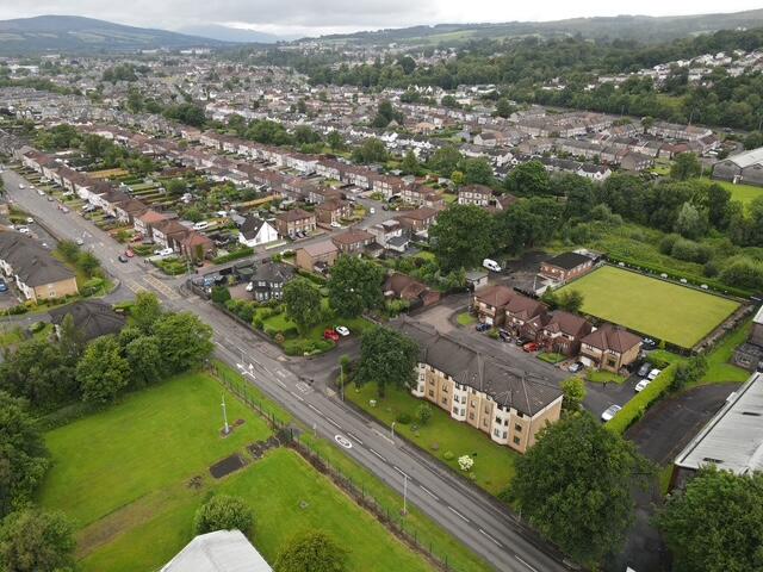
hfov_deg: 71.6
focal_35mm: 24
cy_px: 286
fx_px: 529
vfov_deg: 56.8
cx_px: 382
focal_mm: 4.5
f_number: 2.8
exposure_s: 1/125
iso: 100
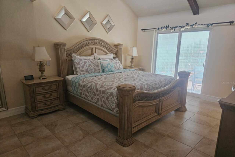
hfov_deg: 73.7
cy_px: 83
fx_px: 157
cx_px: 118
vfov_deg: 53.1
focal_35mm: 24
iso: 640
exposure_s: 1/120
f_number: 1.8
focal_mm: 5.4
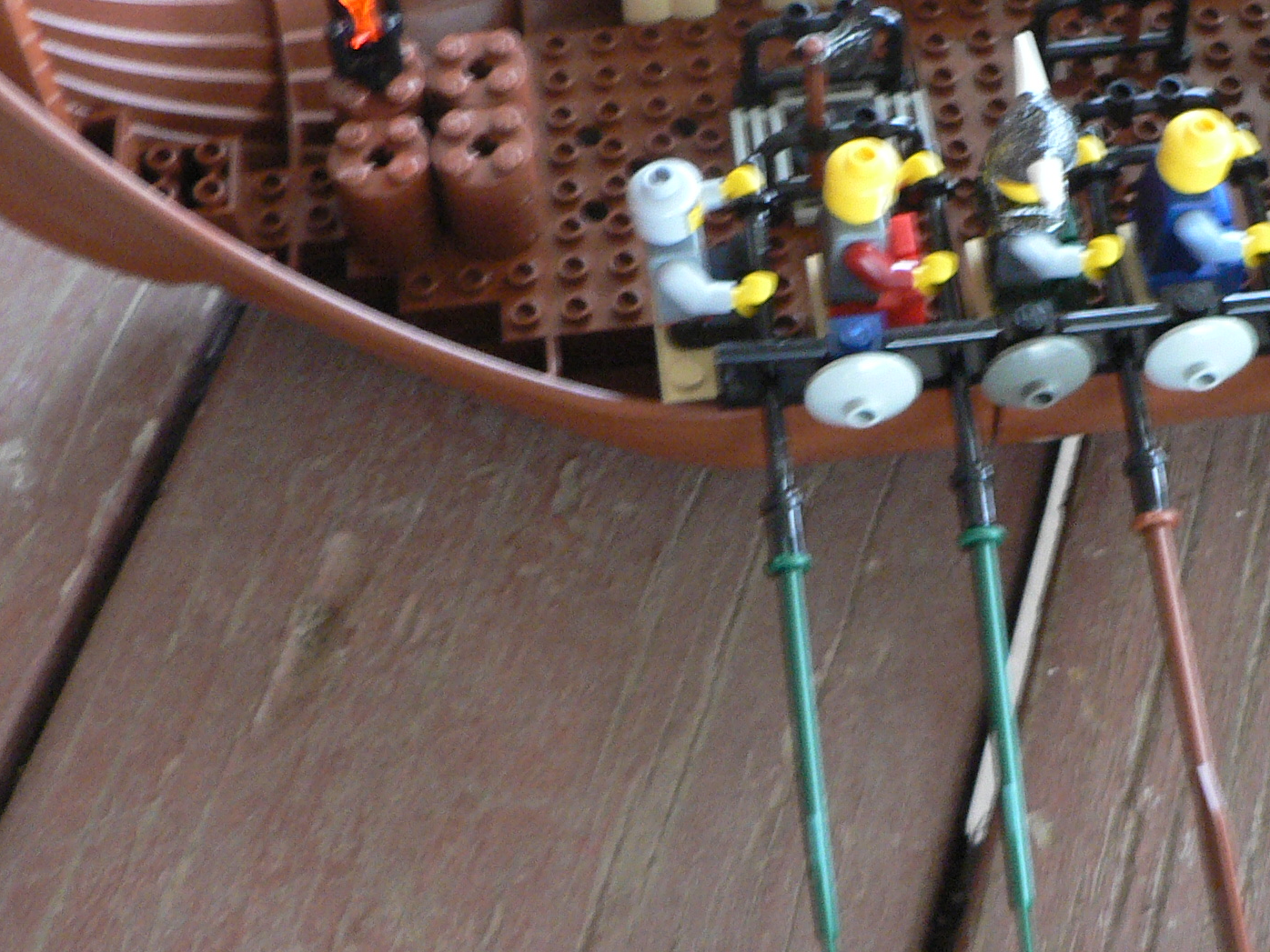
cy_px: 298
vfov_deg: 22.1
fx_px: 2421
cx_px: 1008
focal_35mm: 66
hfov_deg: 28.8
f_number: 2.8
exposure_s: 1/8
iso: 200
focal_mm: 6
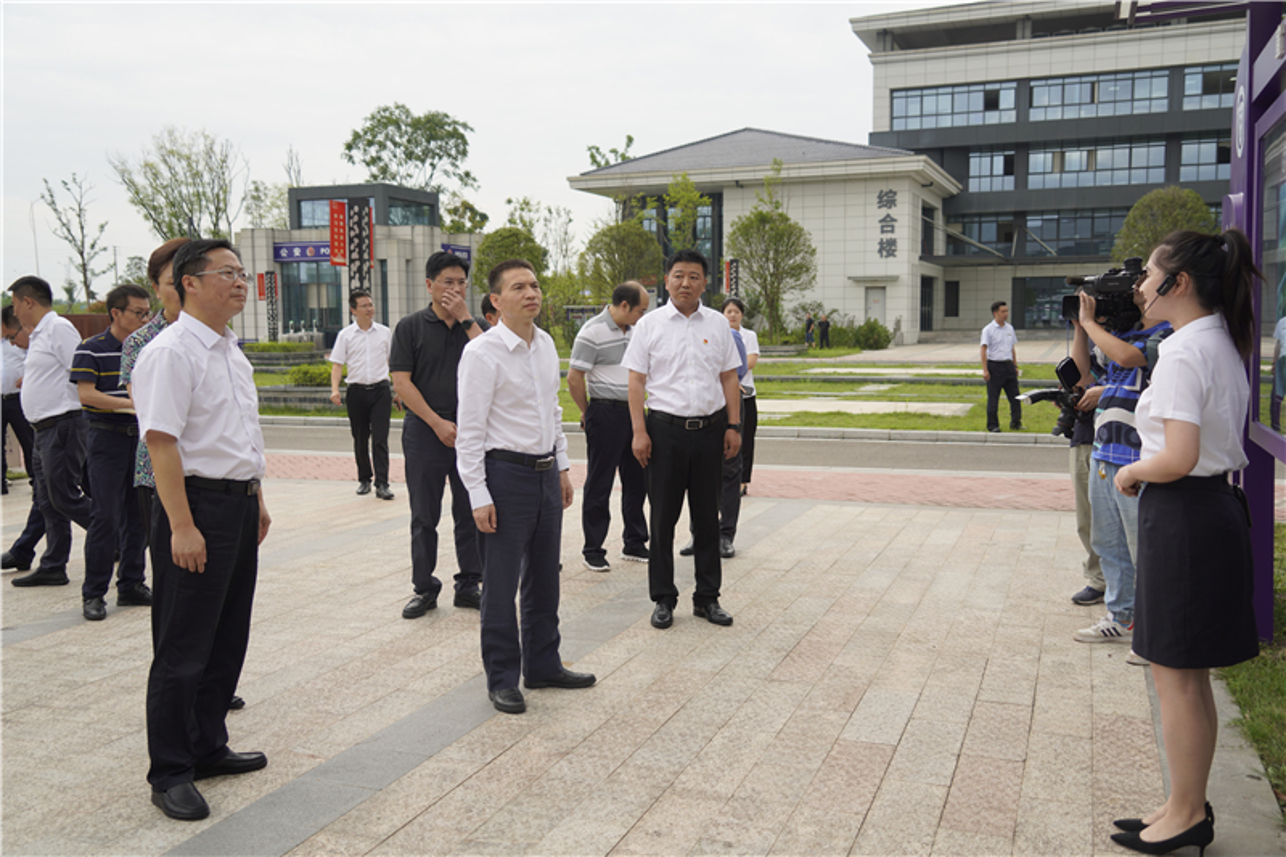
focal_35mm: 32
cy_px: 428
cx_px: 643
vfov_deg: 41.1
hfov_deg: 58.7
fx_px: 1143
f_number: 4.5
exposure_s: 1/320
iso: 100
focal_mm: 32
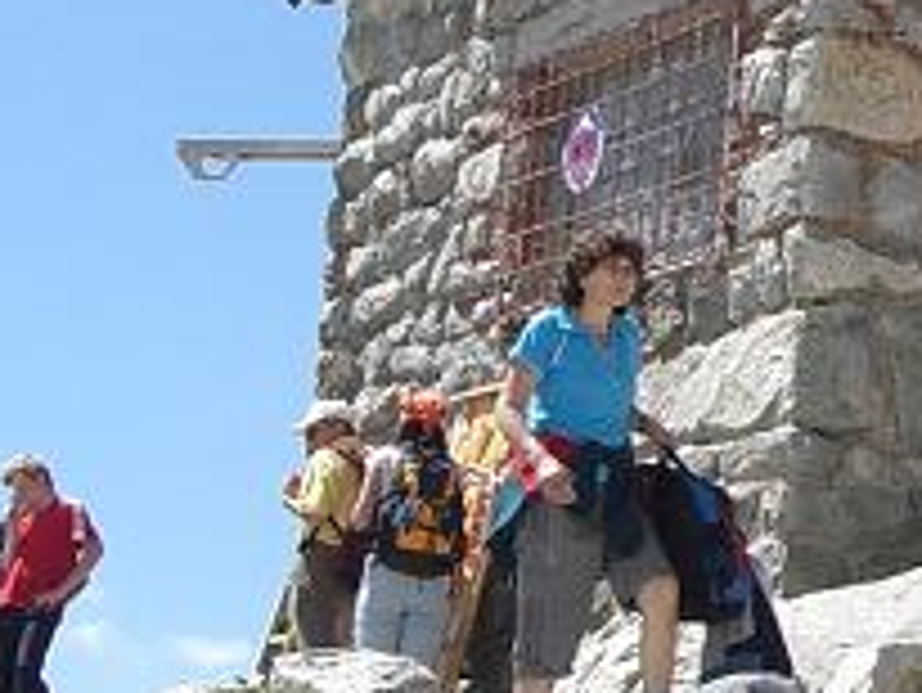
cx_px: 1471
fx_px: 3944
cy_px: 504
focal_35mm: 148
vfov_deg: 10.0
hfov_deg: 12.5
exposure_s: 1/500
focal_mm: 6.3
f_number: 4.4
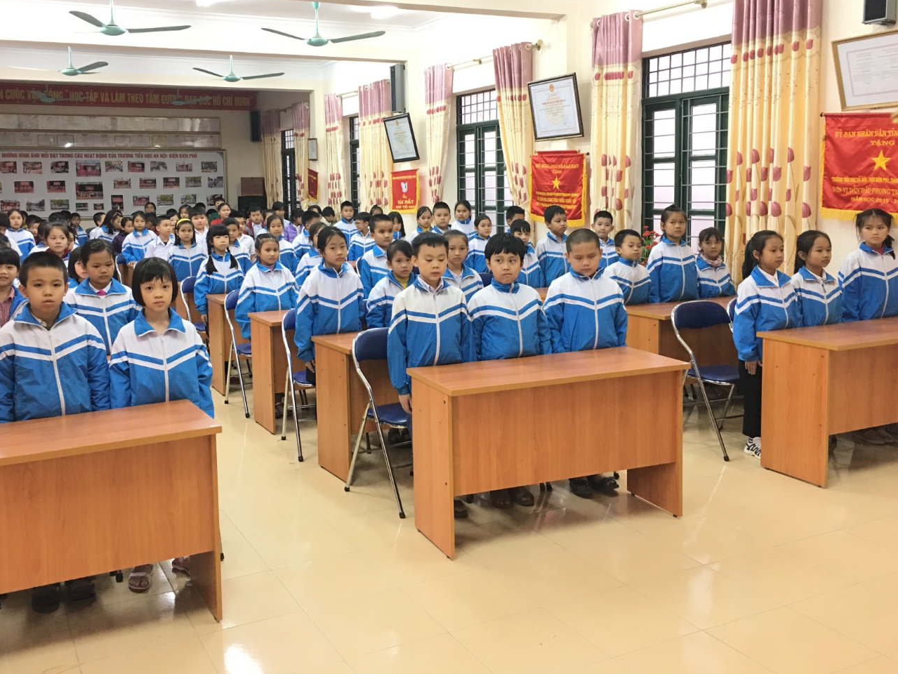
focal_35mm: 34
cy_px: 280
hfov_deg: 53.8
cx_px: 390
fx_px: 882
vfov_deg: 41.7
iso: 80
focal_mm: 4.15
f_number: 2.2
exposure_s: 1/17
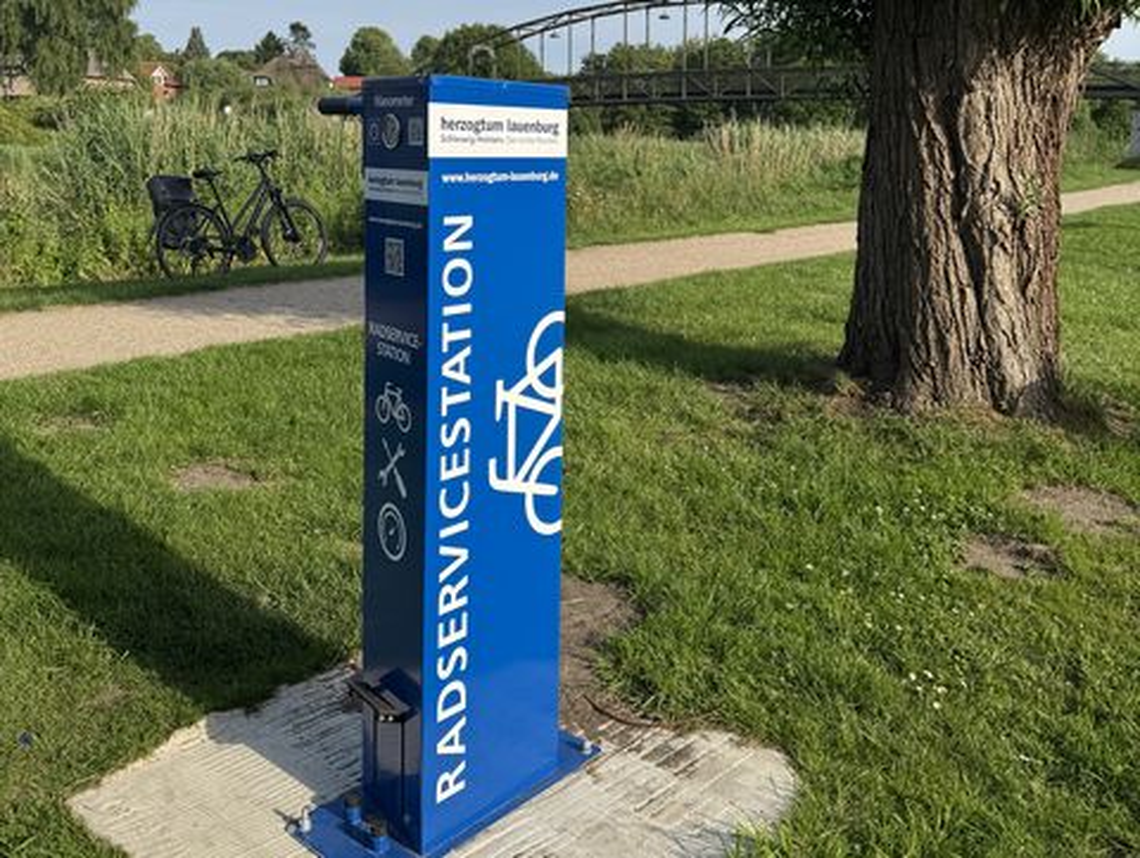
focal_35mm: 24
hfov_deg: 71.5
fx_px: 791
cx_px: 570
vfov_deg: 56.9
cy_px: 429
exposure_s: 1/3802
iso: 80
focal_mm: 6.76
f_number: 1.78
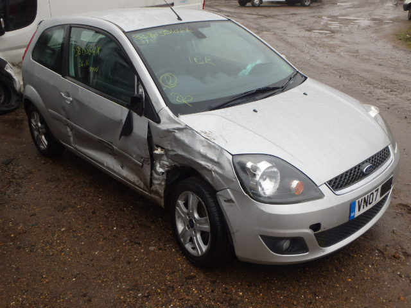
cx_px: 206
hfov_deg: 54.0
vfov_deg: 41.8
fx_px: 404
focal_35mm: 34
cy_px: 154
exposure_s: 1/80
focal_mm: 6.1
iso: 160
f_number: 4.4
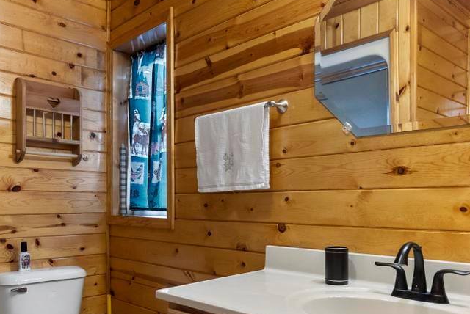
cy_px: 194
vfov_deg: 40.9
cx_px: 217
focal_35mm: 32
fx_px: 418
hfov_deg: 58.6
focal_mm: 20
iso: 250
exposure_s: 1/60
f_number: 3.5
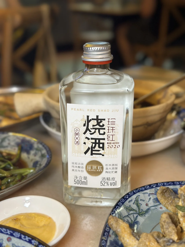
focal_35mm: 48
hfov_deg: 30.3
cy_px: 124
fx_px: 342
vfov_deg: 39.7
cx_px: 92
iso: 160
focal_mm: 6.86
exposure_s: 1/50
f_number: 1.78
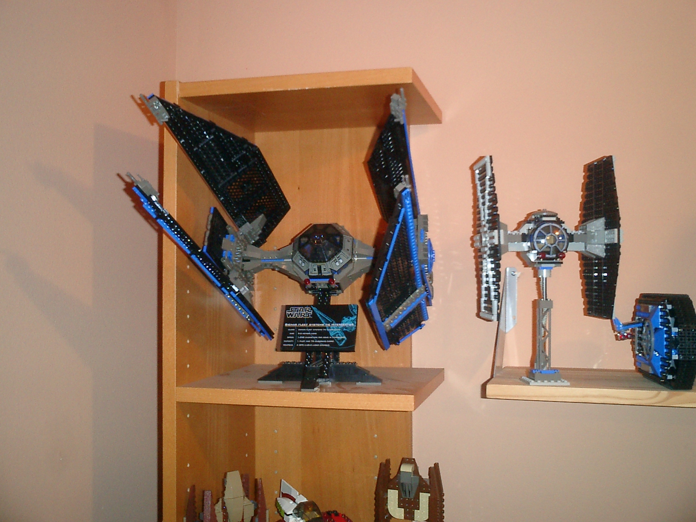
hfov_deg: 51.4
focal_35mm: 36
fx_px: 724
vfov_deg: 39.7
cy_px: 261
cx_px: 348
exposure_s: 1/30
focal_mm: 7.5
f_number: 3.2
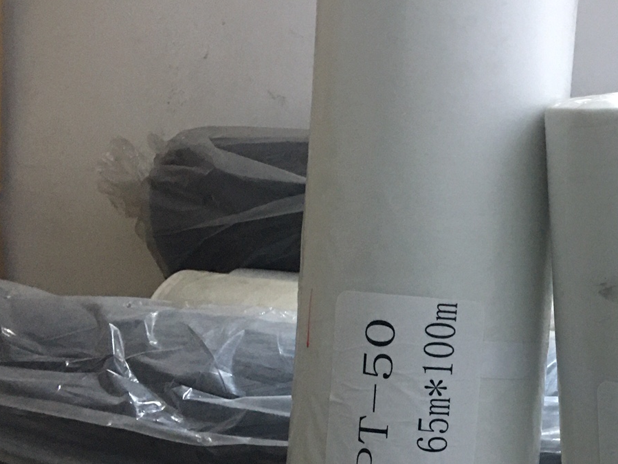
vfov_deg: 22.3
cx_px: 575
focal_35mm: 65
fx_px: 1161
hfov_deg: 28.5
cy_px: 364
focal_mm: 4.15
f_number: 2.2
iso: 100
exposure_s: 1/8
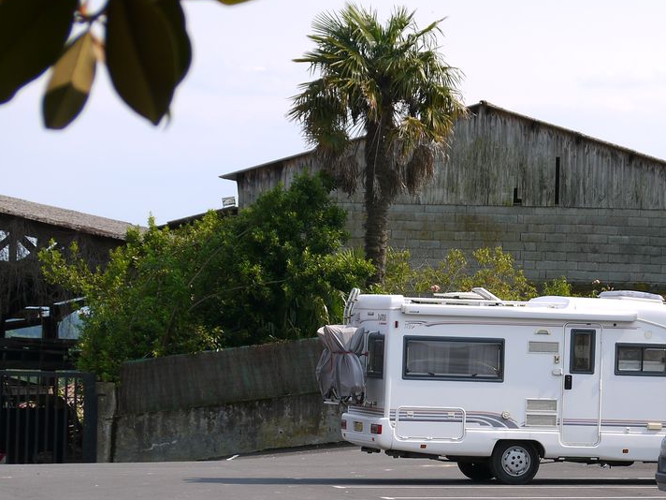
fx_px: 3502
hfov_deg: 10.8
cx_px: 532
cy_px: 377
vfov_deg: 8.1
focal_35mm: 182
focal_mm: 45
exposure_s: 1/500
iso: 160
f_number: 6.3
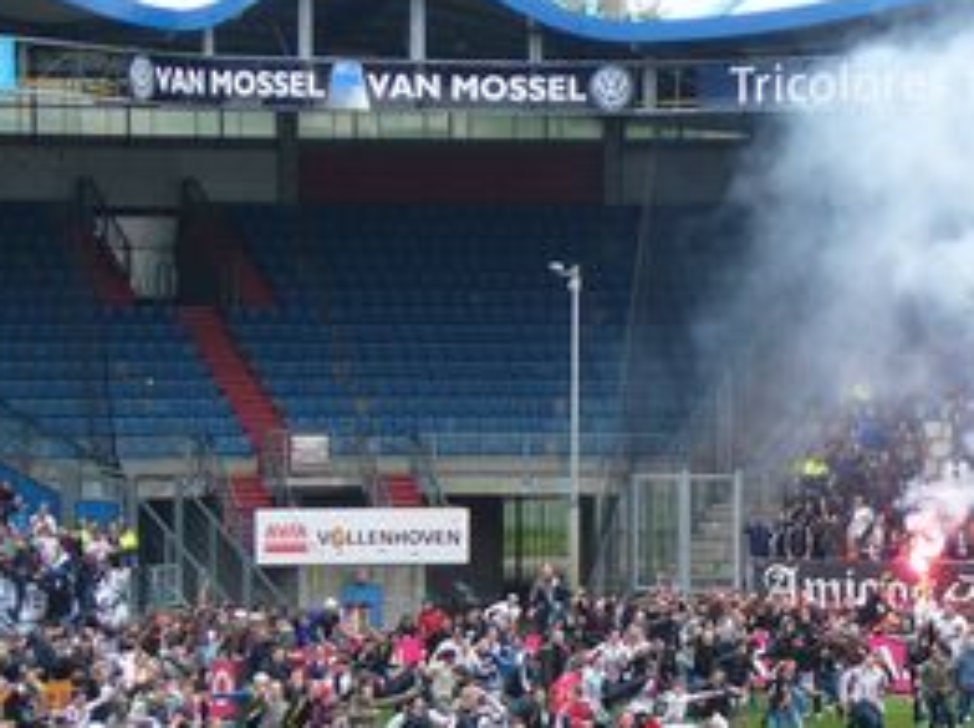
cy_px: 584
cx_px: 679
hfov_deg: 10.5
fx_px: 5283
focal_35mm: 188
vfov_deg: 7.9
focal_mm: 14.3
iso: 100
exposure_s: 1/100
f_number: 4.6
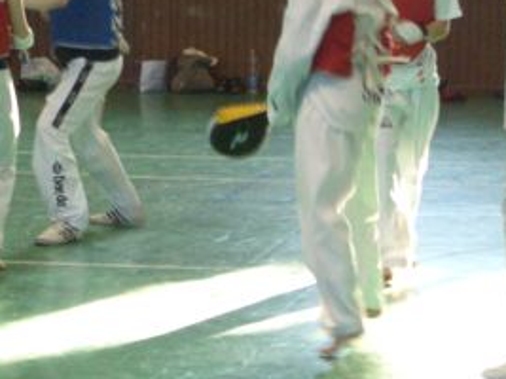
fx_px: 3083
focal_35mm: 211
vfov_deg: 7.0
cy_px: 49
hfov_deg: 9.3
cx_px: 59
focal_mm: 14.6
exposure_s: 1/40
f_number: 4.4
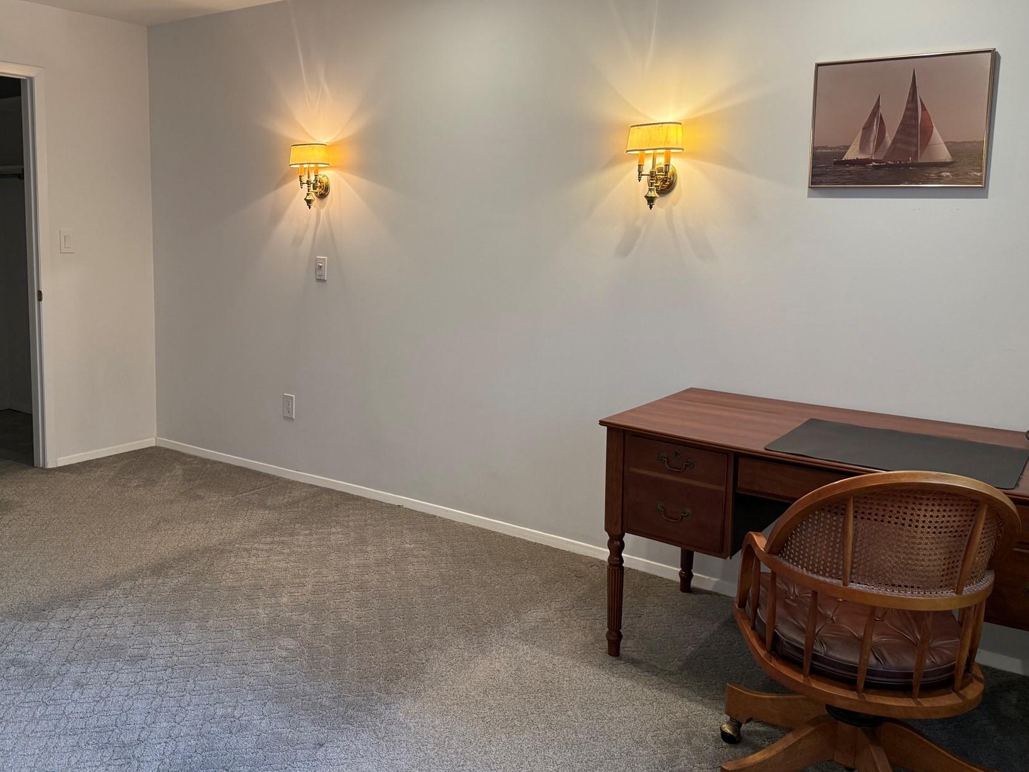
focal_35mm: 30
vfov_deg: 46.6
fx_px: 892
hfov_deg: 59.7
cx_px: 435
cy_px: 317
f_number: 1.78
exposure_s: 1/120
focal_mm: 6.76
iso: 200
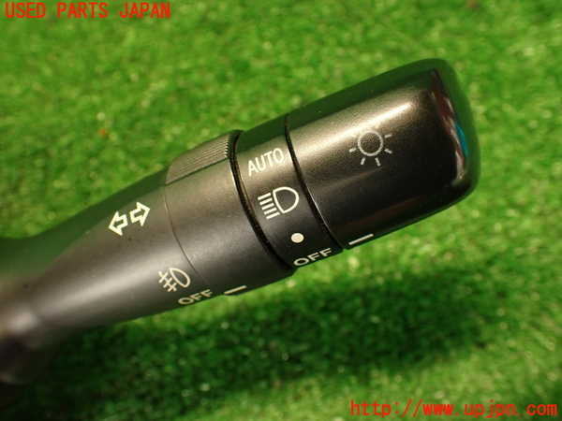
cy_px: 210
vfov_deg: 46.8
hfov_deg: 60.0
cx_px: 281
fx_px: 487
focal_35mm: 30
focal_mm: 5.4
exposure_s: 1/30
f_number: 2.3
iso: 400
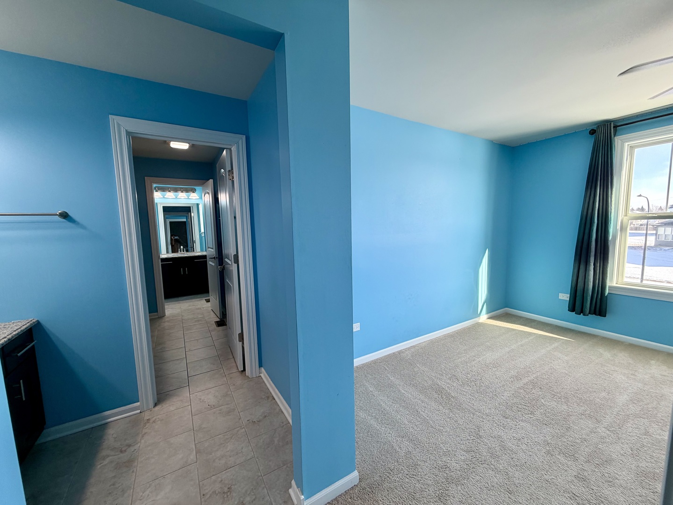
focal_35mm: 14
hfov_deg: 102.1
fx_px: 272
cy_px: 252
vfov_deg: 85.7
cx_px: 336
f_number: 2.2
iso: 80
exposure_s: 1/120
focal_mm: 2.22
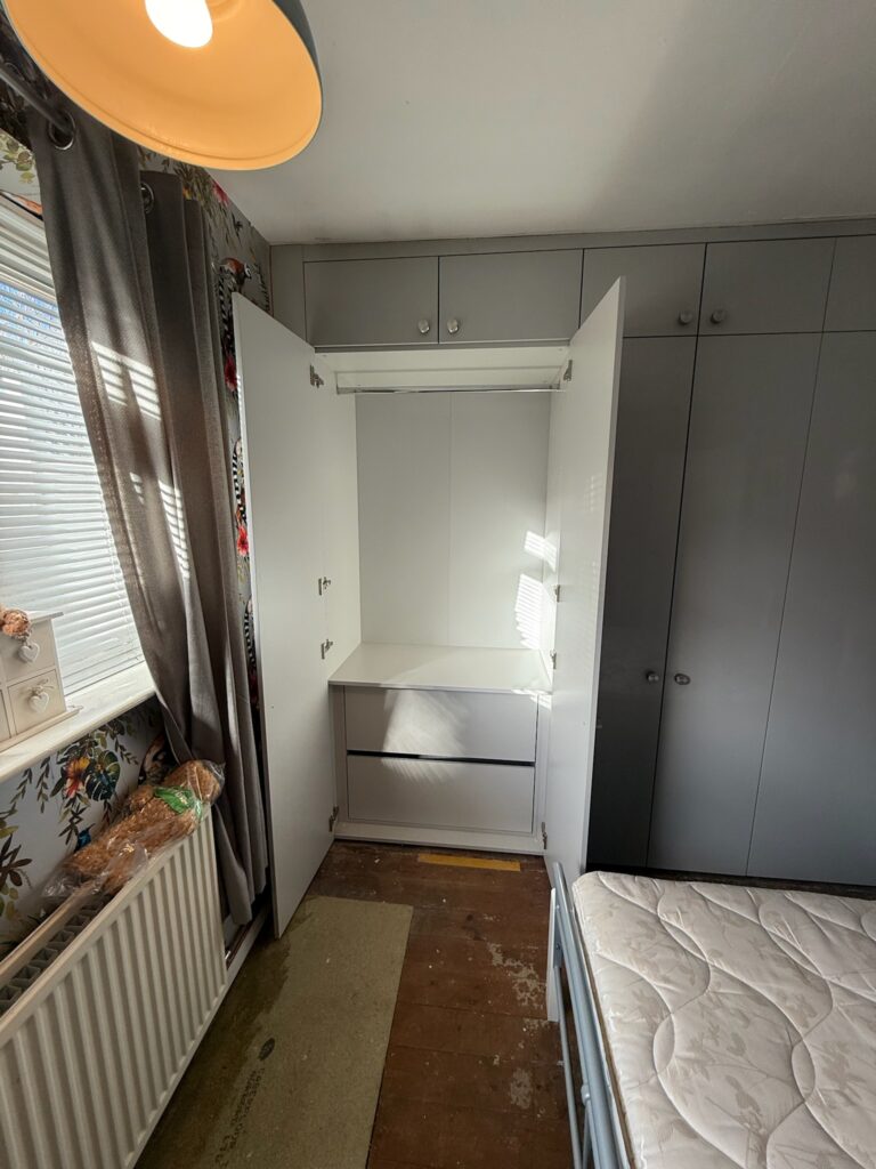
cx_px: 438
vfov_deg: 102.1
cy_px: 584
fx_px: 472
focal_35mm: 14
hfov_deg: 85.7
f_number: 2.2
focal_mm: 2.22
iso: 64
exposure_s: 1/100
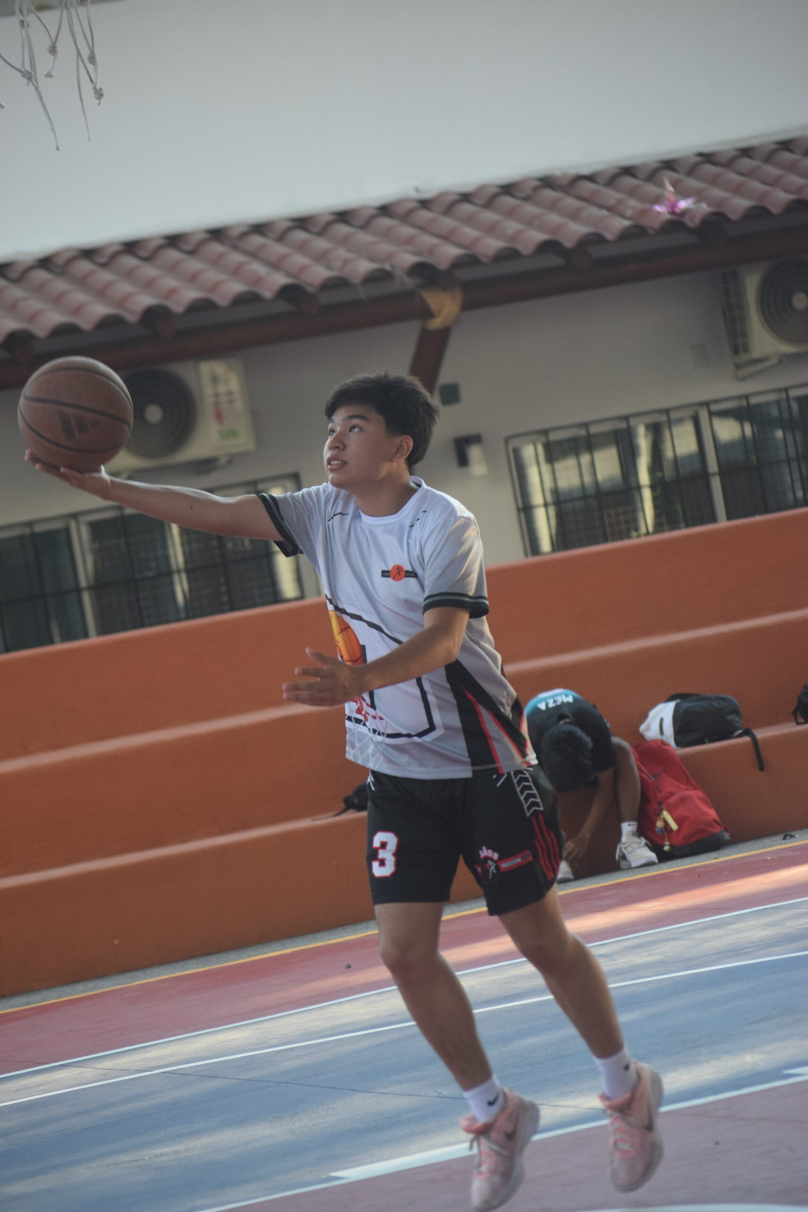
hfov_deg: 12.7
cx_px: 404
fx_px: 3635
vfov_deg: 18.9
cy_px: 606
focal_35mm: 108
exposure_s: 1/500
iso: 1250
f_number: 4.2
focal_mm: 72
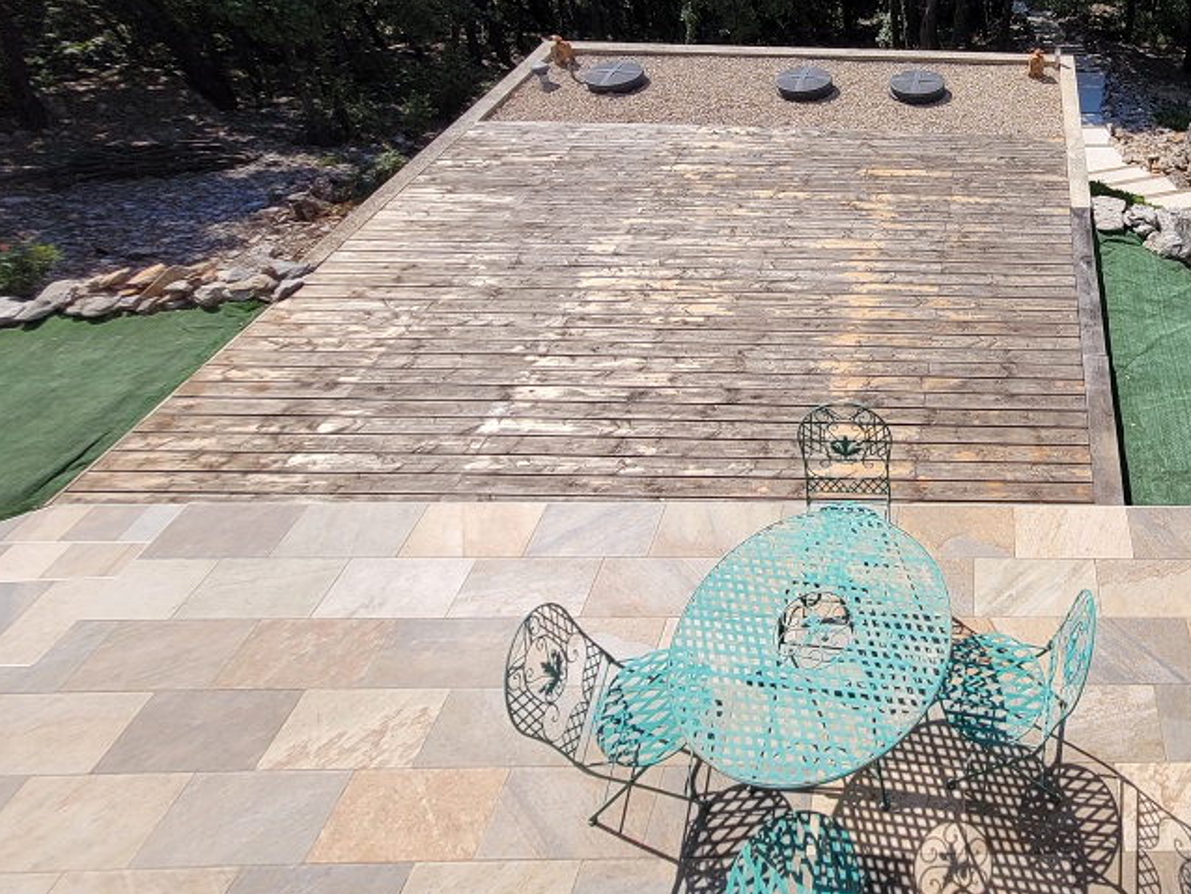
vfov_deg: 58.4
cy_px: 241
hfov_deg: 66.9
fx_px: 757
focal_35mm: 22
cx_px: 1002
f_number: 2.2
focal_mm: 1.74
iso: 40
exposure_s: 1/1704
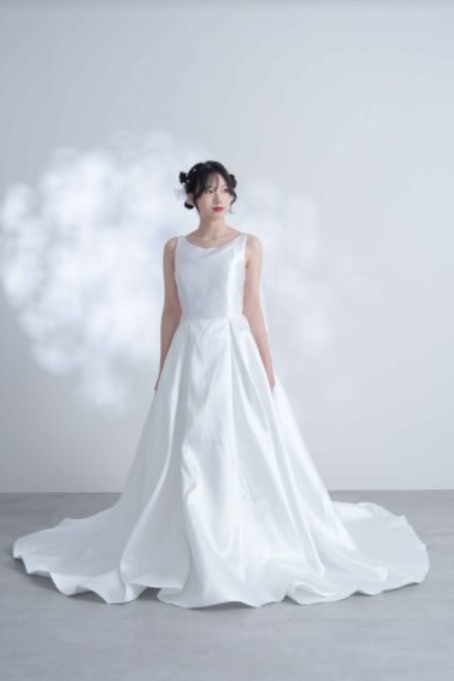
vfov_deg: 41.9
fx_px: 889
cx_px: 227
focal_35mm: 47
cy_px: 340
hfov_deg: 28.6
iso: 200
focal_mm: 31.1
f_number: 4
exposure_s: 1/125
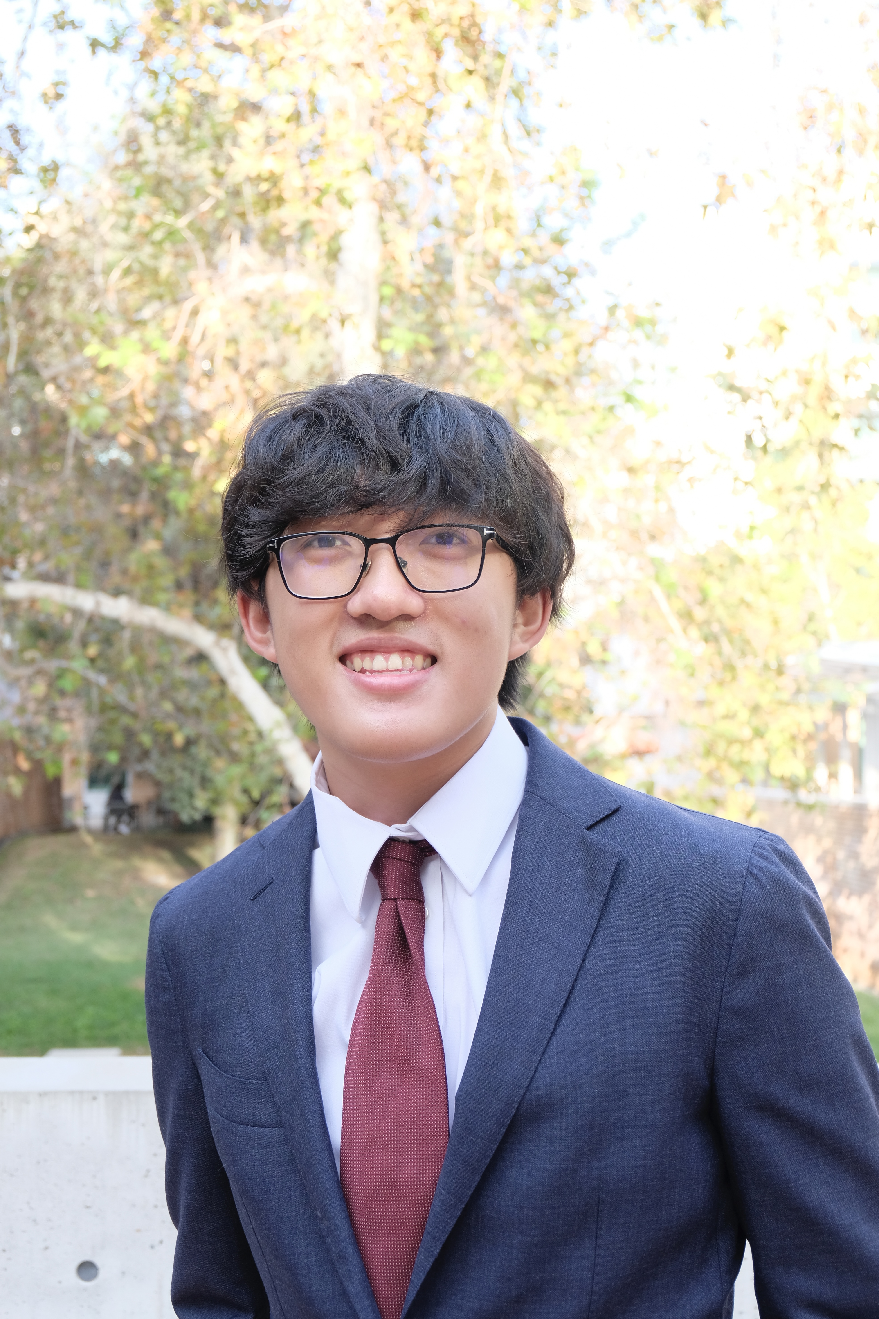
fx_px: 1575
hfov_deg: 31.2
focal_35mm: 43
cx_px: 445
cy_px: 663
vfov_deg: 45.4
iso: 400
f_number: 4.5
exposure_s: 1/80
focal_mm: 28.2
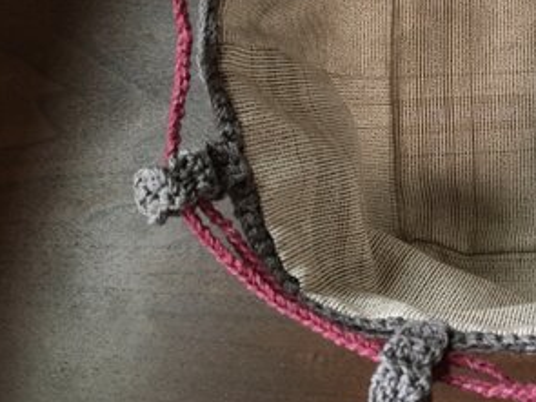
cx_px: 576
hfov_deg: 28.2
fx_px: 975
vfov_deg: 22.7
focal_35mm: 63
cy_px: 42
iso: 40
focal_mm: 4.15
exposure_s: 1/30
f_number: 2.2
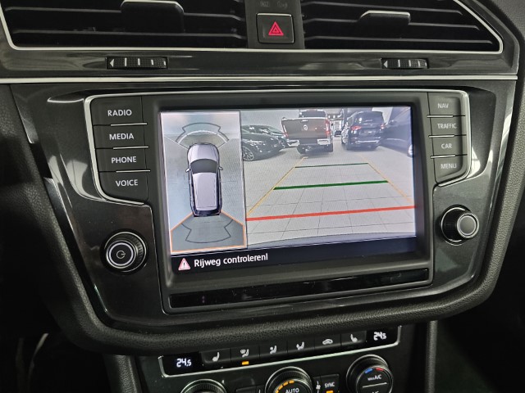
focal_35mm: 23
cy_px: 196
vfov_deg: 58.9
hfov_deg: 73.9
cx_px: 262
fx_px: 349
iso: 100
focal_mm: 6.3
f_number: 1.7
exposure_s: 1/50
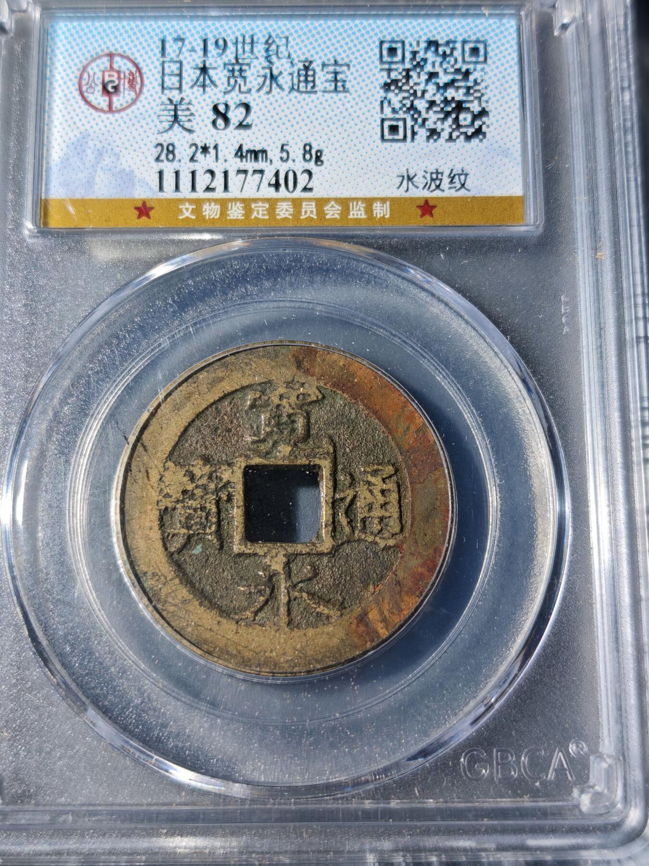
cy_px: 433
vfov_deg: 38.2
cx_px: 324
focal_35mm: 50
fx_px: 1250
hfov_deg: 29.1
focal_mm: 5.85
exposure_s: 1/184
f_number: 1.63
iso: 50
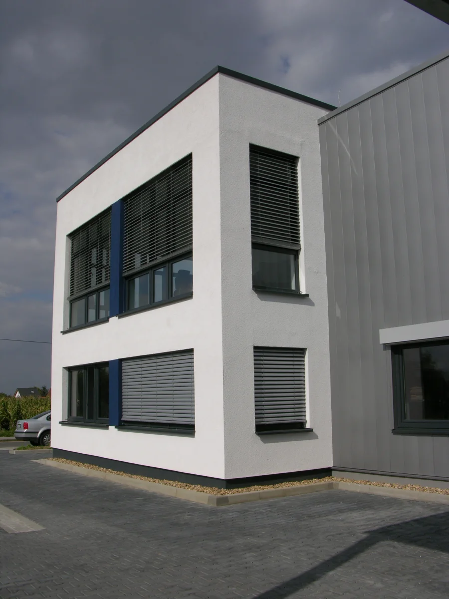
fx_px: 605
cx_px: 224
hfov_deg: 40.7
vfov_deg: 52.6
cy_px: 300
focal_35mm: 35
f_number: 8
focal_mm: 8.9
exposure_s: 1/449
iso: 50
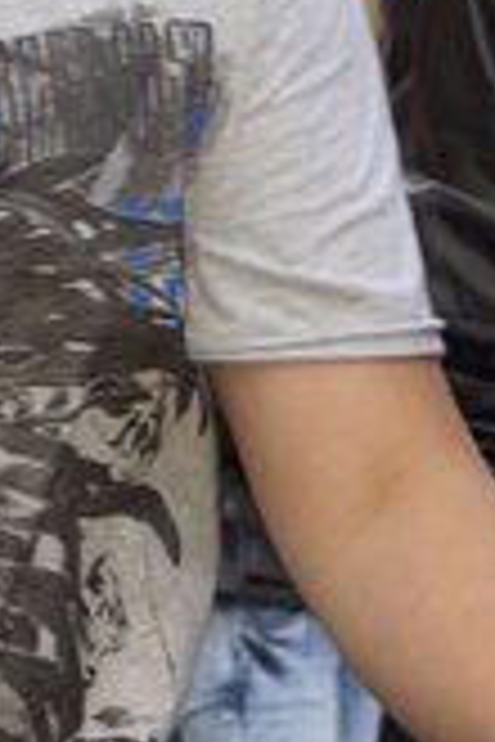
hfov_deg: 3.7
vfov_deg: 5.5
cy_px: -20
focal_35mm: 374
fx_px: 7706
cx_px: -137
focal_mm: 75
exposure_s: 1/125
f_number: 7.1
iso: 100
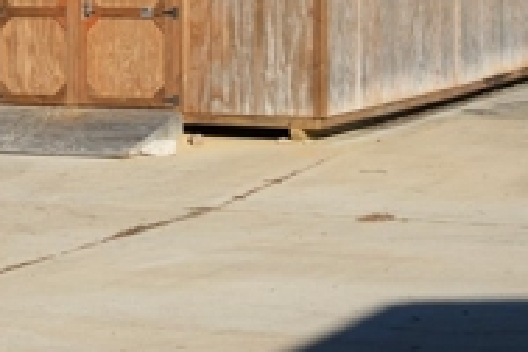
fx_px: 2376
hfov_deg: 12.7
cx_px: 223
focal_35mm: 162
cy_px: -11
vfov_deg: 8.4
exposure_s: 1/8000
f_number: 2.8
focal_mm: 68
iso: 400
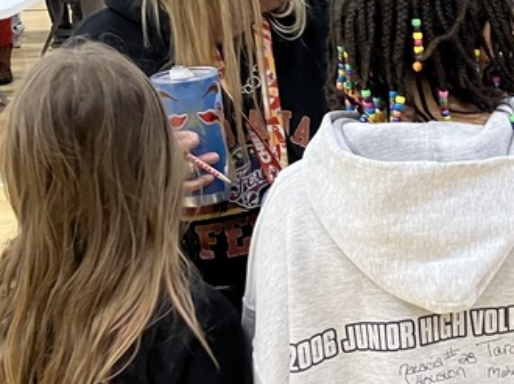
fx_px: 1291
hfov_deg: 22.0
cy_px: 222
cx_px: 470
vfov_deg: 16.9
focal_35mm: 87
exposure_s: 1/60
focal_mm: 3.99
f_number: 1.8
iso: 125
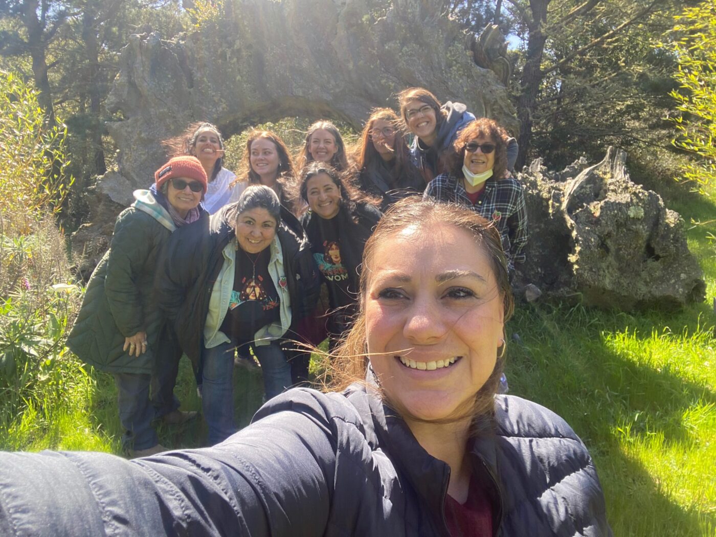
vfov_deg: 58.9
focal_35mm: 23
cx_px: 358
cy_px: 268
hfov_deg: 73.9
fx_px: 476
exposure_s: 1/149
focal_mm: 2.71
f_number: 2.2
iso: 25
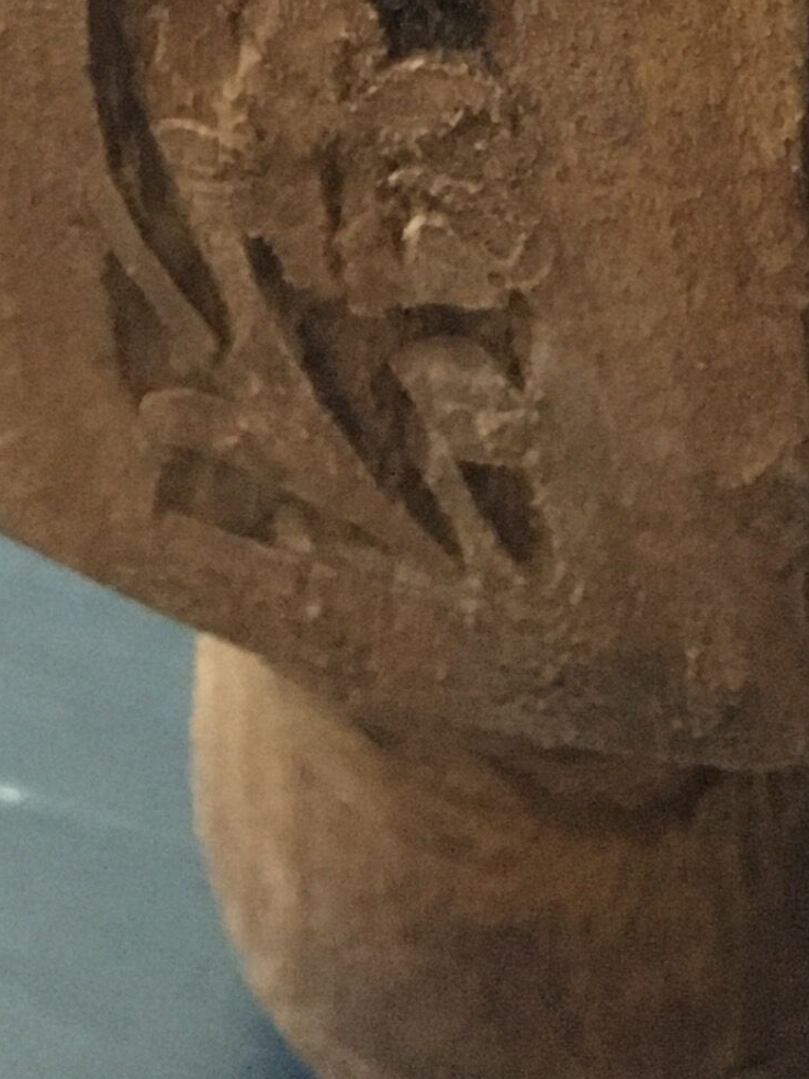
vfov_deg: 14.6
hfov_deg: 12.2
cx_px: 969
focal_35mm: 119
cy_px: -824
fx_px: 3709
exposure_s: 1/17
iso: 320
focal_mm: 4.15
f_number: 2.2
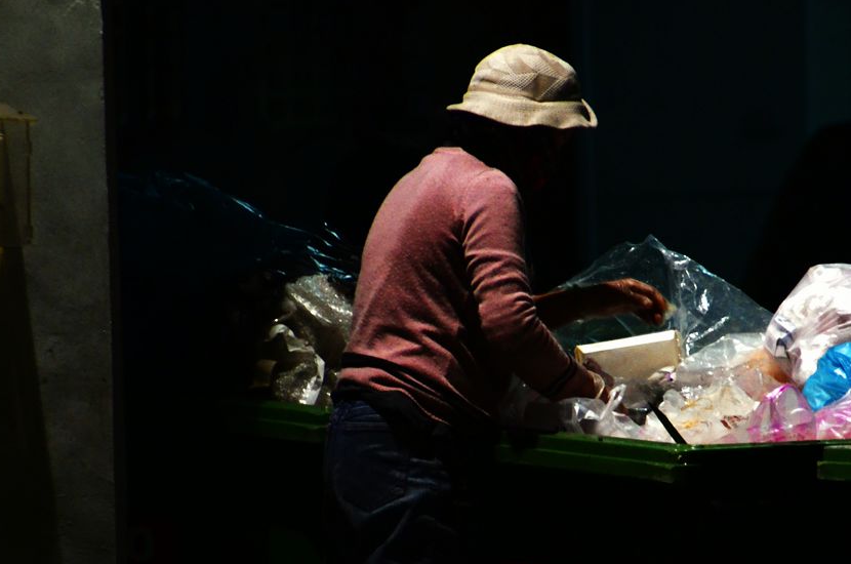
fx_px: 12788
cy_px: 321
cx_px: 504
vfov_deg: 2.5
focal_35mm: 542
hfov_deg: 3.8
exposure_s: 1/40
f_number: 6.3
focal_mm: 300
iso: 2000
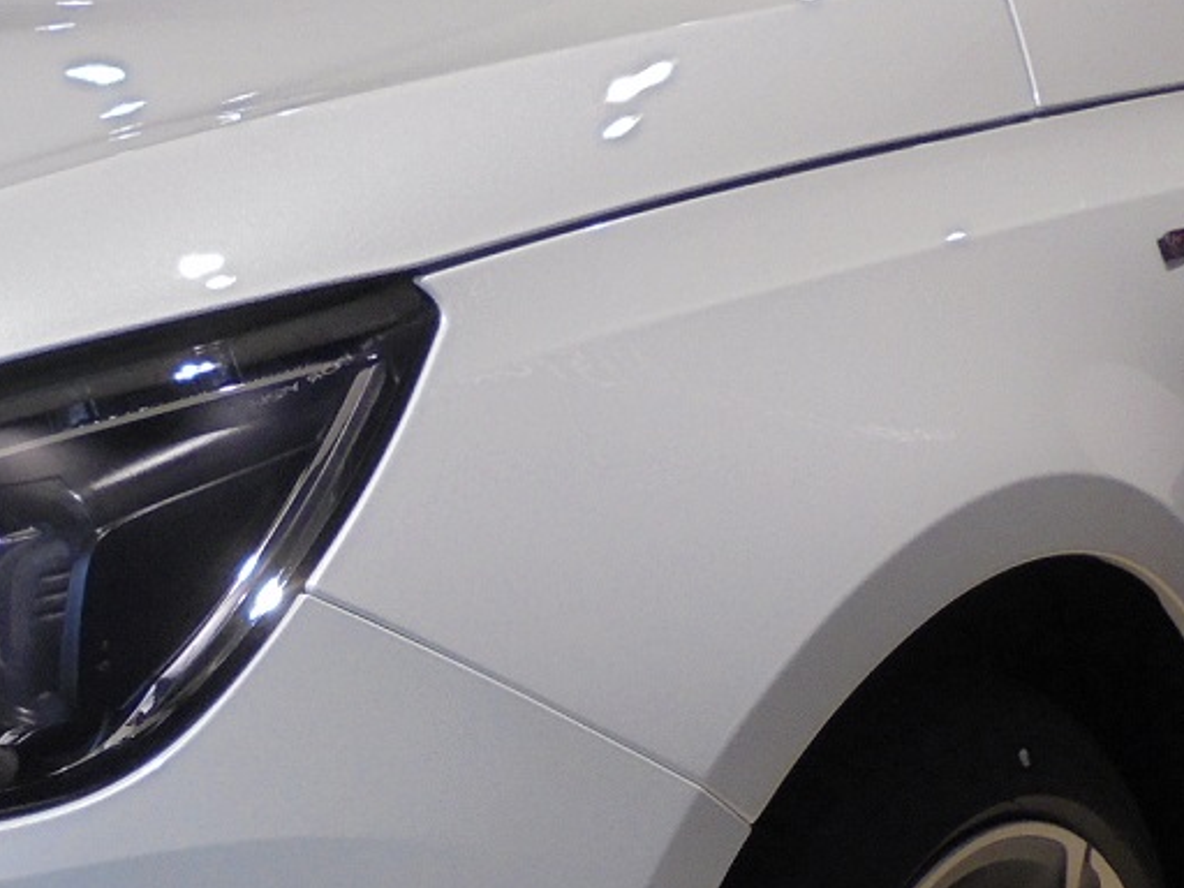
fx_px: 2702
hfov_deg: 24.4
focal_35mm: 79
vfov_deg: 18.4
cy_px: 780
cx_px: 296
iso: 100
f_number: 3.5
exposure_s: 1/30
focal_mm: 4.6
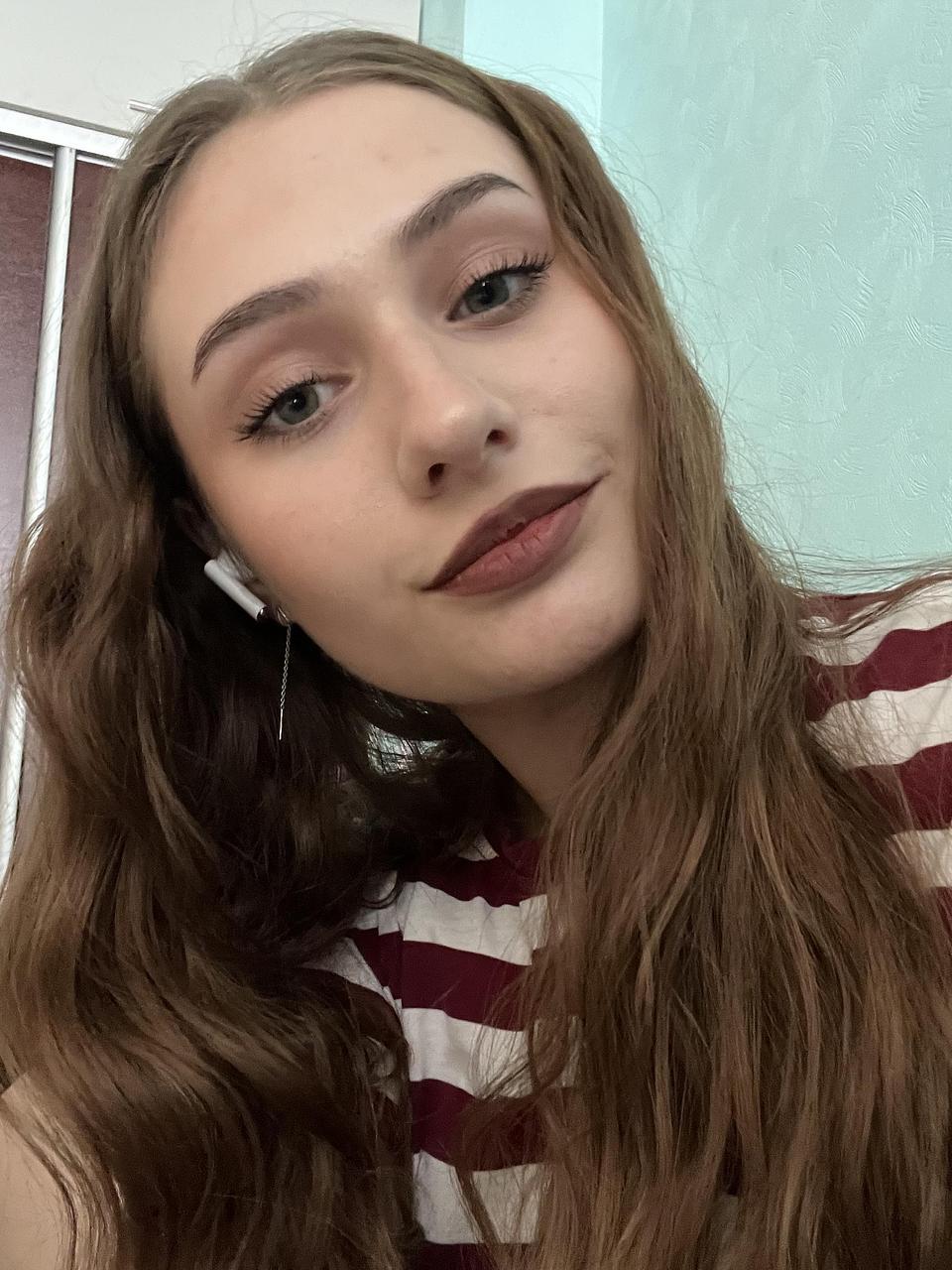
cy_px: 635
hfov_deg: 46.8
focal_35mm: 30
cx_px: 476
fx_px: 1100
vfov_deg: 60.0
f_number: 2.2
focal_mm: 2.71
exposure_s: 1/20
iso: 800
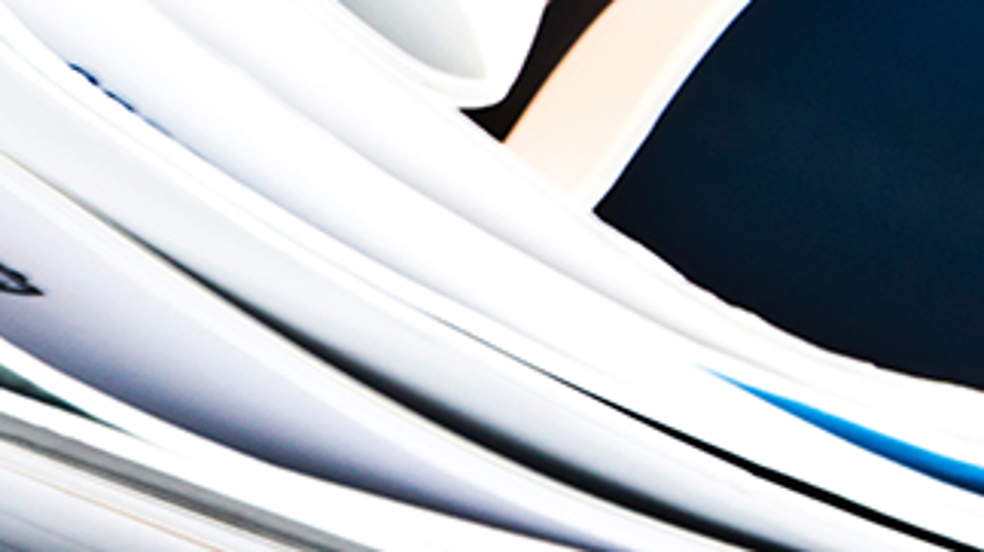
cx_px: -478
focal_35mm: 380
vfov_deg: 3.2
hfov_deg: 5.6
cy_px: 404
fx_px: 9914
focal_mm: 55
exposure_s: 1/10
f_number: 13
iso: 400
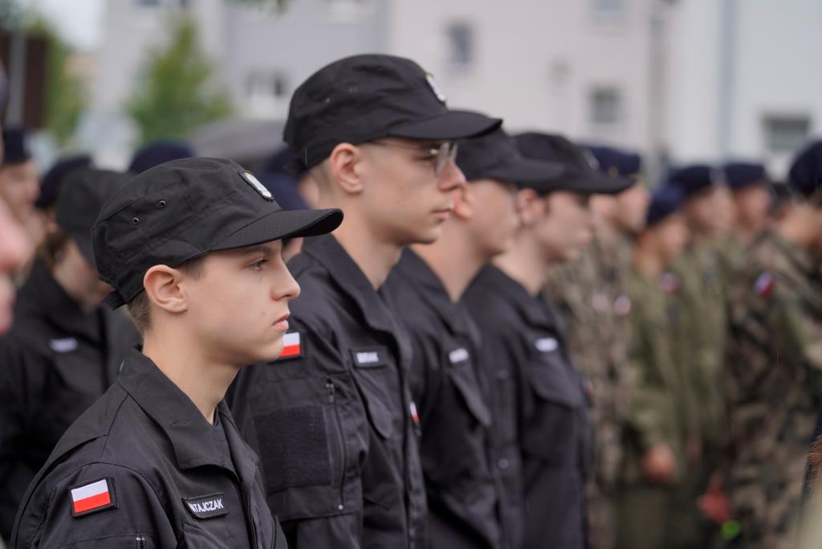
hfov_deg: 17.2
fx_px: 2717
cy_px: 274
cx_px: 411
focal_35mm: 119
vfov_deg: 11.5
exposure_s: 1/250
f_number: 4
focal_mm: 119
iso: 320
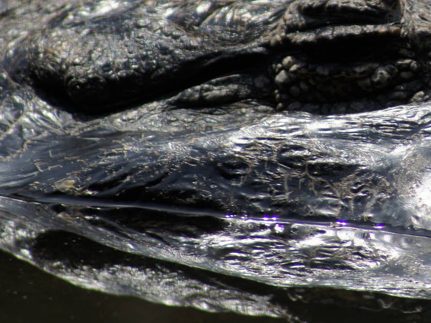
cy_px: 111
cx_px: 399
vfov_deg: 1.5
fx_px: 11988
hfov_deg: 2.1
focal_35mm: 963
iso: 100
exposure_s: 1/500
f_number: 6.3
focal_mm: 300
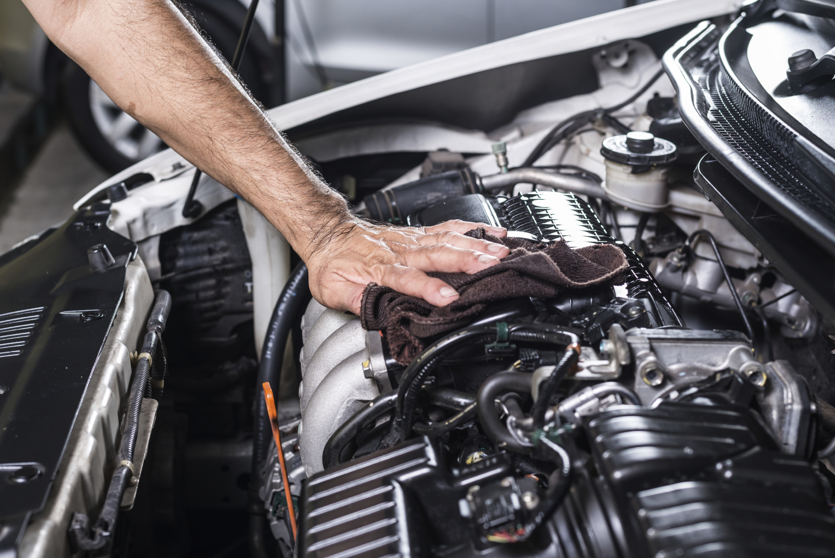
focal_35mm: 56
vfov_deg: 24.2
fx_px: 1299
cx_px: 407
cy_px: 283
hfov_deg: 35.6
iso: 250
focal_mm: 50
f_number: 5
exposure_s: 1/125
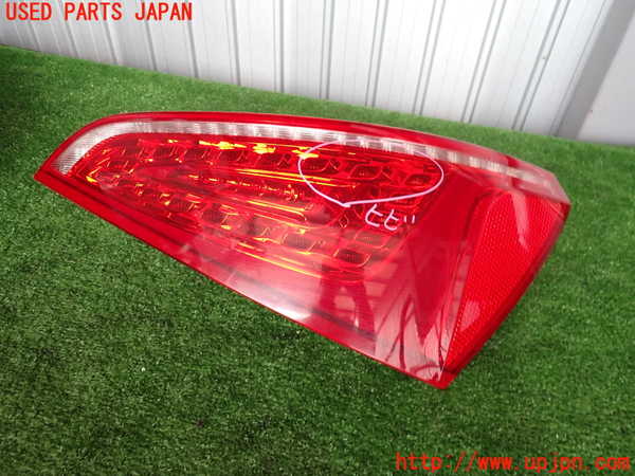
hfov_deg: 69.4
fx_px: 459
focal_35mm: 25
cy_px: 238
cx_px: 318
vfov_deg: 54.9
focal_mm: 4.5
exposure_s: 1/40
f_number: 2
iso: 200
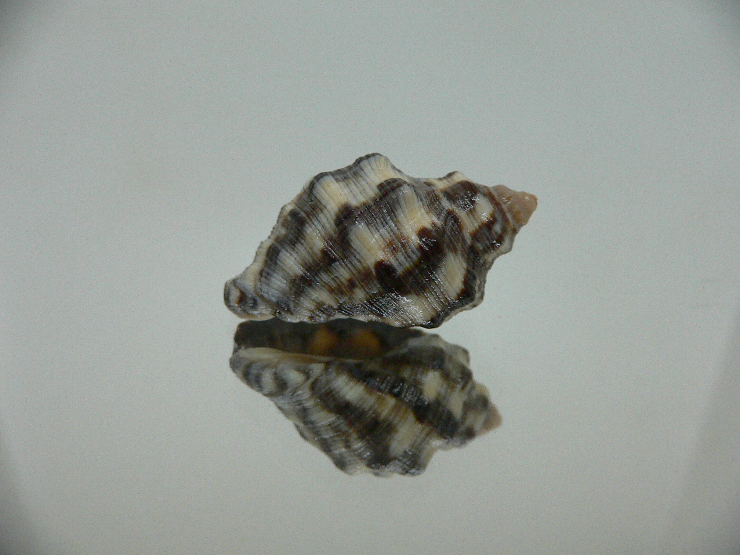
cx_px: 370
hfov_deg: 52.6
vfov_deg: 40.7
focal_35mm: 35
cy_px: 278
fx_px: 748
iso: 200
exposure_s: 1/60
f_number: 2.8
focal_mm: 4.6
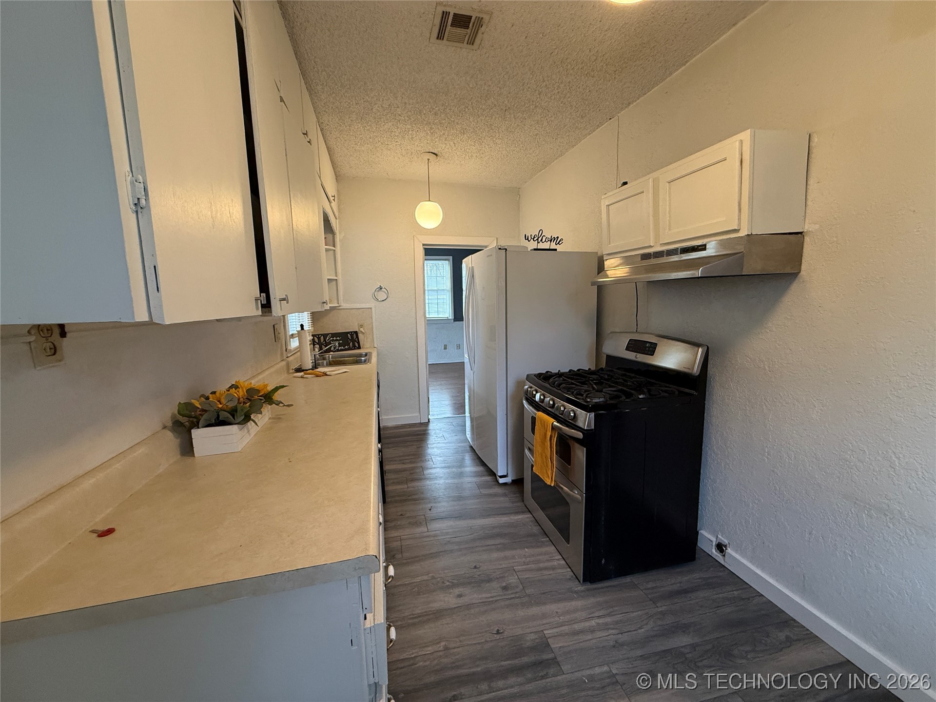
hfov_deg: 102.1
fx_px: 379
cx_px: 468
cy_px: 351
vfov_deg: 85.7
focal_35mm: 14
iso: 400
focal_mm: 2.22
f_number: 2.2
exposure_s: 1/120
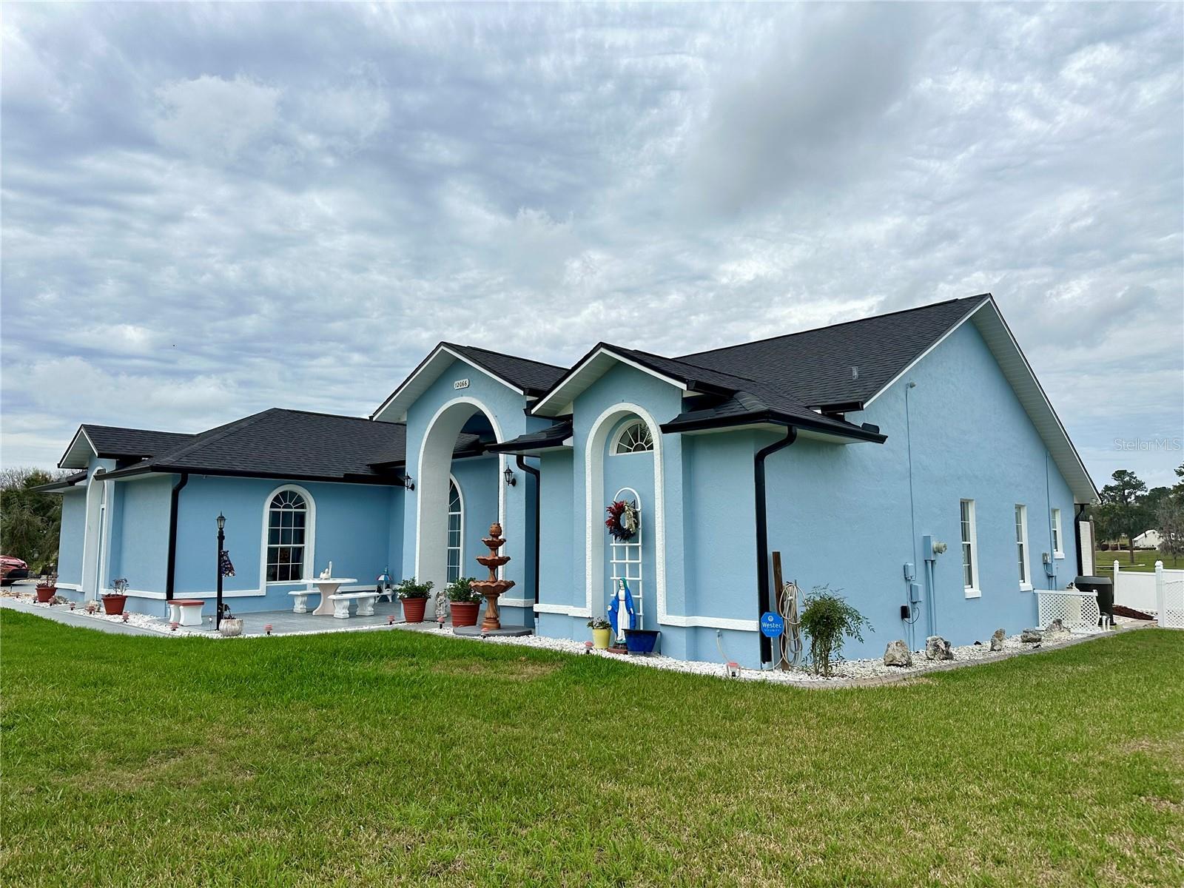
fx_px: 821
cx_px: 592
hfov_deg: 71.6
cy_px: 444
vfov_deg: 56.8
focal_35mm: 24
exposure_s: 1/5848
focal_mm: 6.86
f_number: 1.78
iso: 80
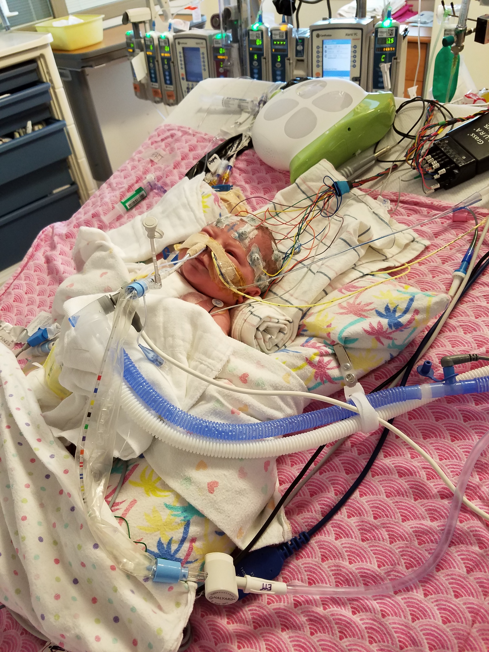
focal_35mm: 26
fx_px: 490
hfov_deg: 53.1
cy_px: 326
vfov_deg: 67.3
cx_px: 244
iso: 125
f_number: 1.7
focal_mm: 4.2
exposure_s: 1/24
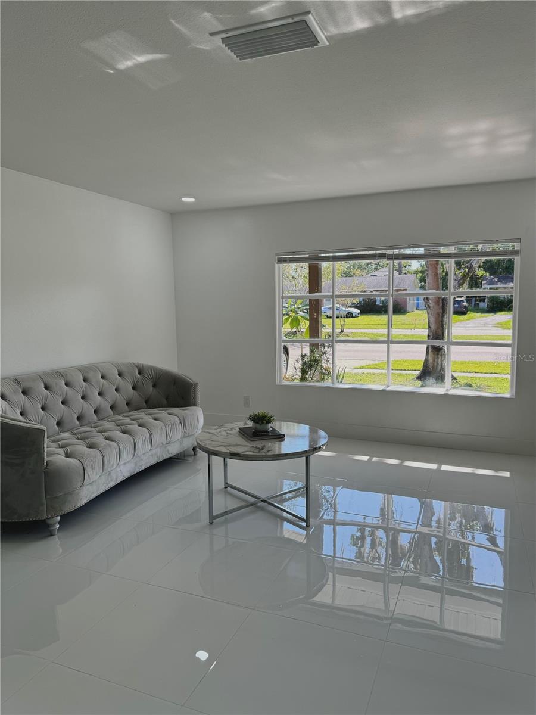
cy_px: 358
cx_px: 268
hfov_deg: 56.8
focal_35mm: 24
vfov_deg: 71.6
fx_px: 495
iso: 80
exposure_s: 1/385
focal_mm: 6.76
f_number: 1.78
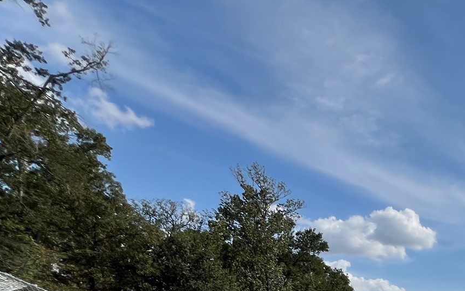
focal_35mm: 33
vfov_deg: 29.1
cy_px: 400
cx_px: 502
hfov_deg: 45.2
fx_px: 418
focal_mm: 1.57
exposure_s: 1/2801
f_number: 1.8
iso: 32
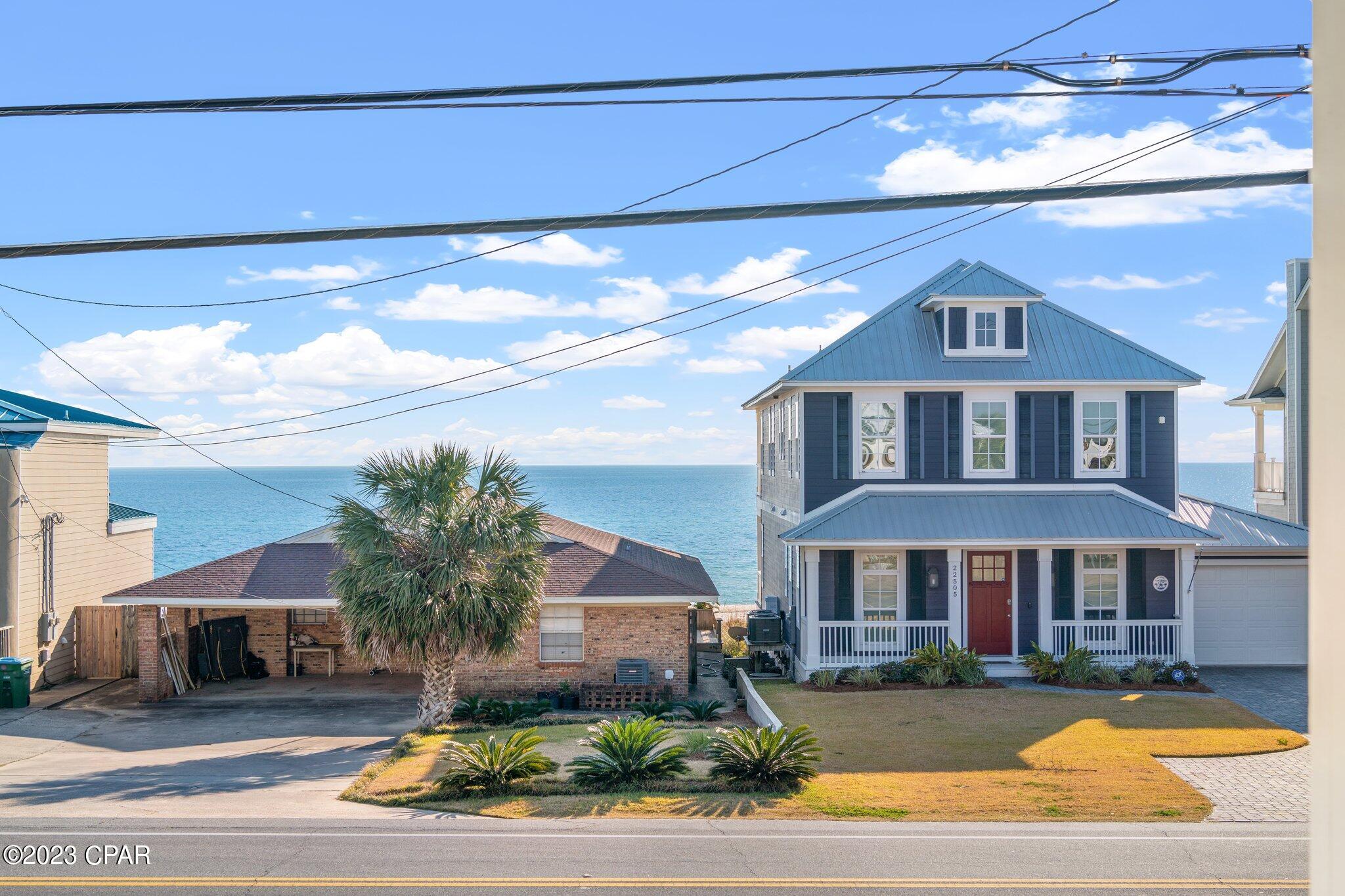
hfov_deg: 37.9
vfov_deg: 25.7
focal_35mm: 52
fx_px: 1961
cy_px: 448
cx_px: 672
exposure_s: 1/200
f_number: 8
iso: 100
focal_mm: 35
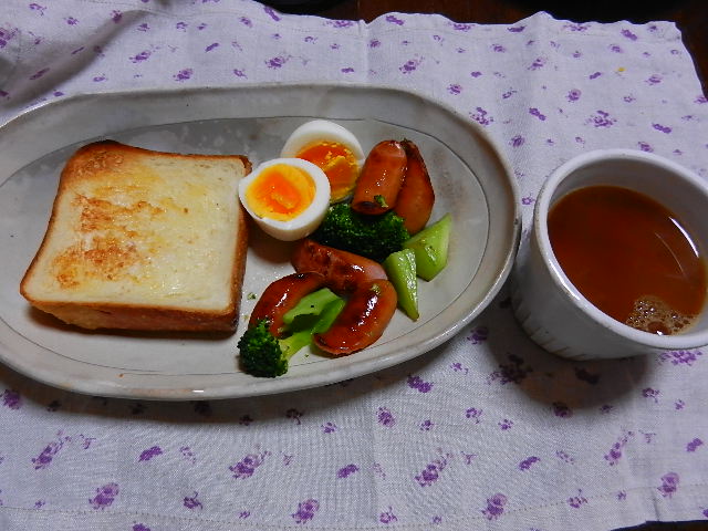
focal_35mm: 25
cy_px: 266
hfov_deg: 69.4
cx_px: 354
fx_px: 511
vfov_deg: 54.9
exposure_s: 1/15
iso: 160
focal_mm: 4.5
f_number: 3.5
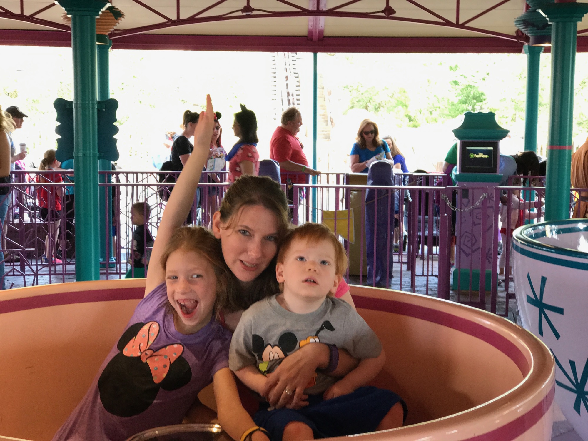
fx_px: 968
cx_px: 294
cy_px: 220
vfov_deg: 25.7
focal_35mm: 57
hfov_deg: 33.8
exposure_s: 1/61
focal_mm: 6.6
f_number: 2.8
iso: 100
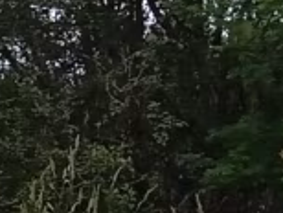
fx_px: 1359
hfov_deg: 9.8
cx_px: -498
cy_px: 290
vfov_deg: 8.8
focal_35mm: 166
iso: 121
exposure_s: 1/985
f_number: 2
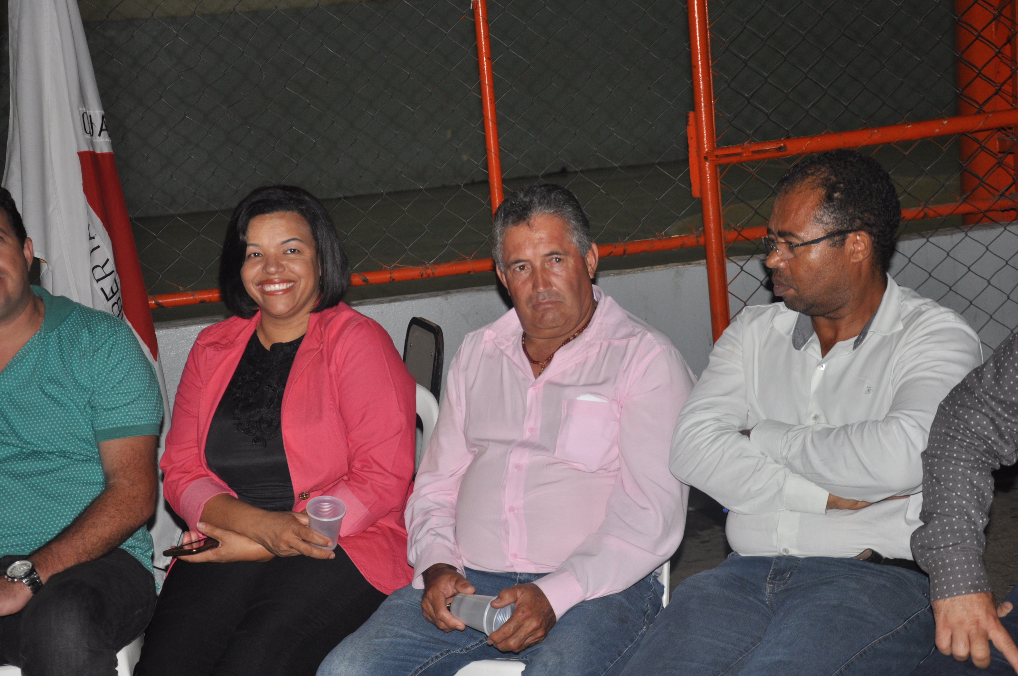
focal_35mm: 75
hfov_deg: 27.0
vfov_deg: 18.1
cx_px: 509
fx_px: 2118
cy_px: 338
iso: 640
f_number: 5
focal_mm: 50
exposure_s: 1/60
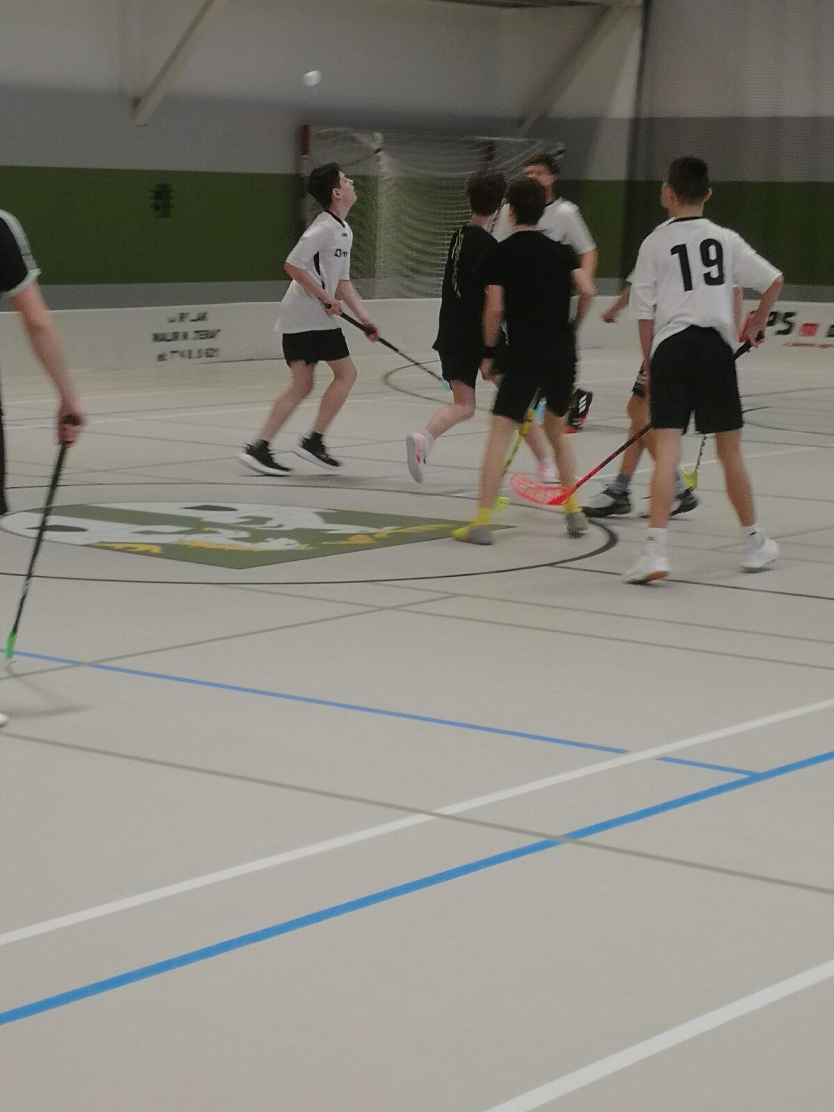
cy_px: 556
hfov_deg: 19.4
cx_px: 417
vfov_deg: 25.7
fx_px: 2441
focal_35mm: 76
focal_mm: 3.95
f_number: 2.2
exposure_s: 1/50
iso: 100
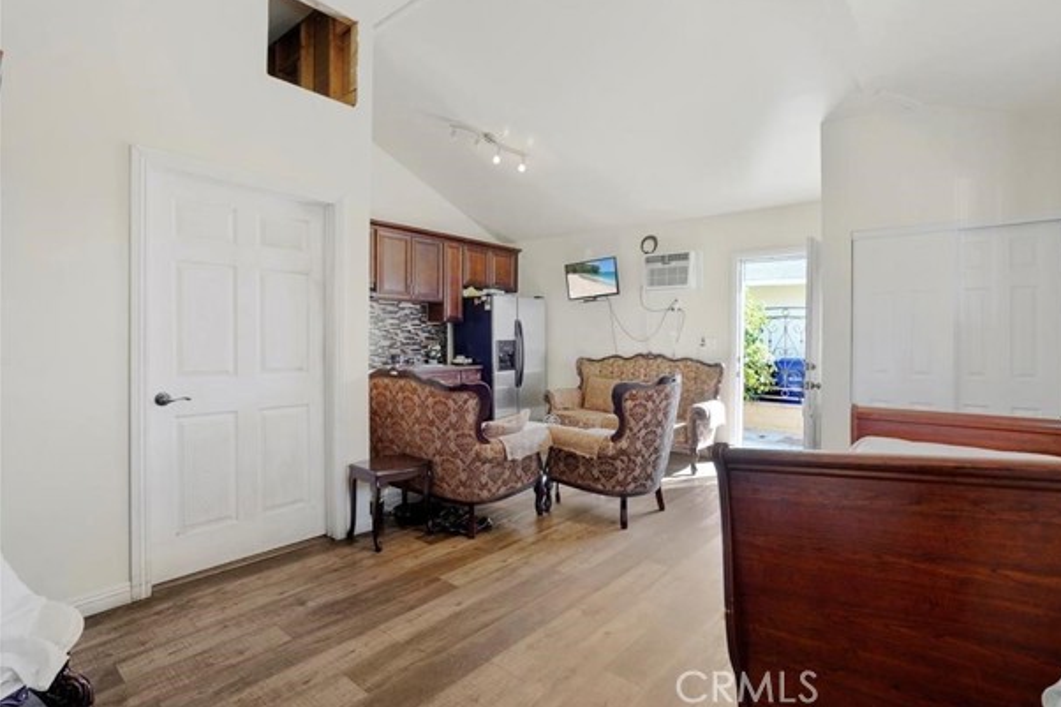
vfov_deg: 70.4
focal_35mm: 17
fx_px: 501
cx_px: 562
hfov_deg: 93.2
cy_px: 337
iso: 320
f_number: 5.6
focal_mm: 16
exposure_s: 1/2.5
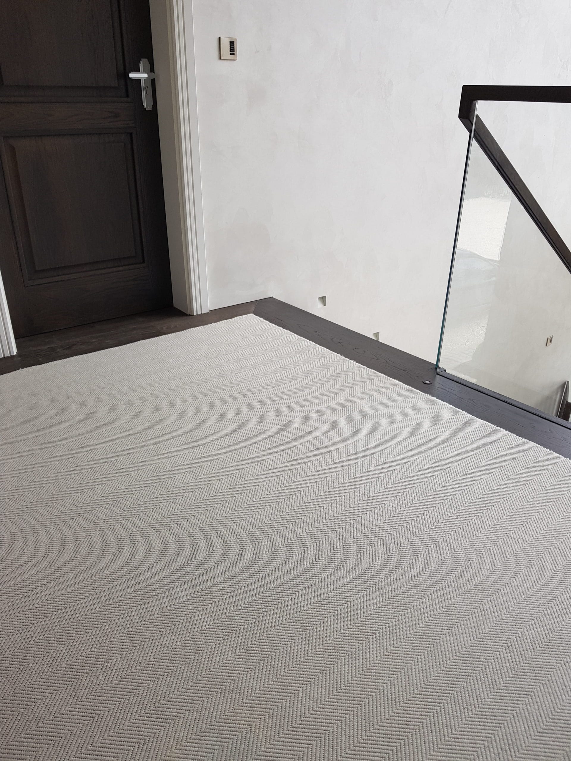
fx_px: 572
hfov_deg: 53.1
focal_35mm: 26
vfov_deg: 67.3
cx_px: 286
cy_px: 380
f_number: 1.7
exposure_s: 1/124
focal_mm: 4.3
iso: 40
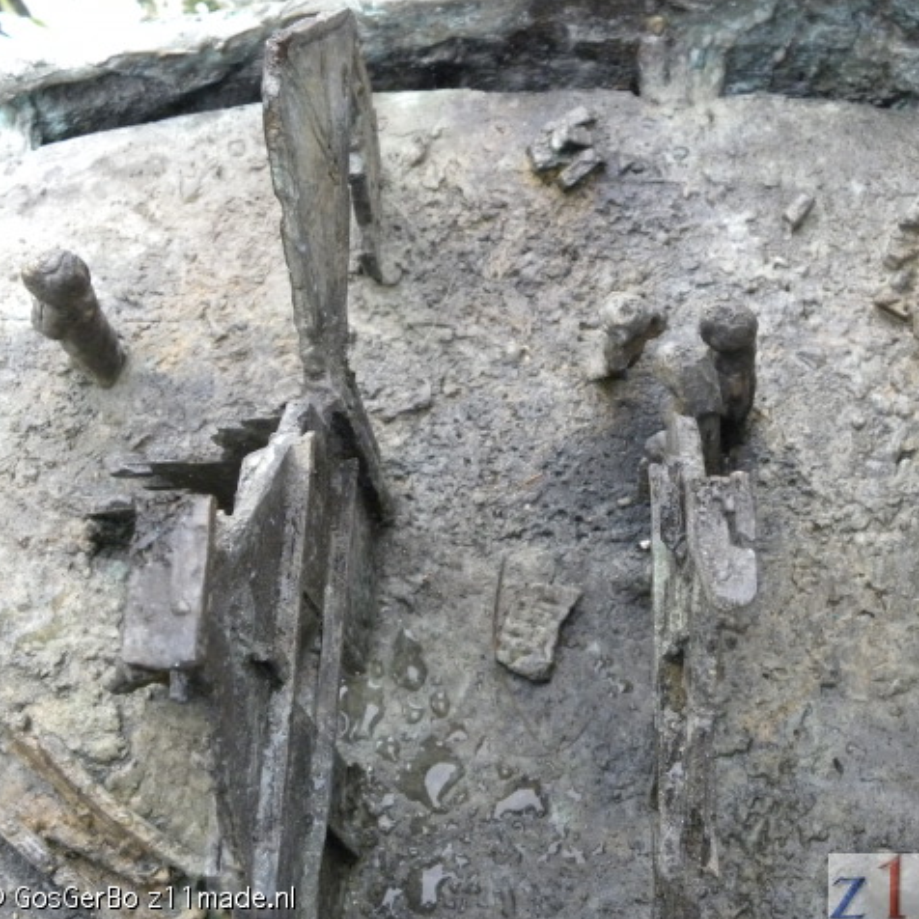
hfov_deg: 24.9
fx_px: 2072
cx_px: 562
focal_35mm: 69
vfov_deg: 25.0
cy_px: 460
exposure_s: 1/77.4
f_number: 3.5
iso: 400
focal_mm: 10.3
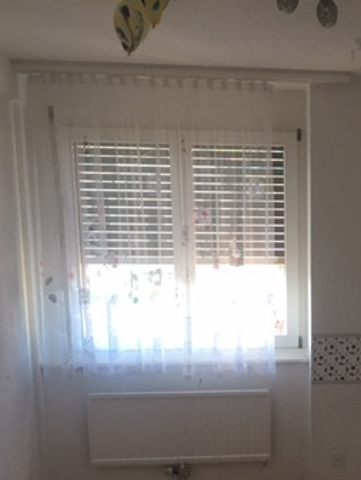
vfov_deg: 33.7
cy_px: 396
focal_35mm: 55
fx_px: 764
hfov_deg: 25.7
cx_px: 327
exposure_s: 1/17
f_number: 2.2
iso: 32
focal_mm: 4.15
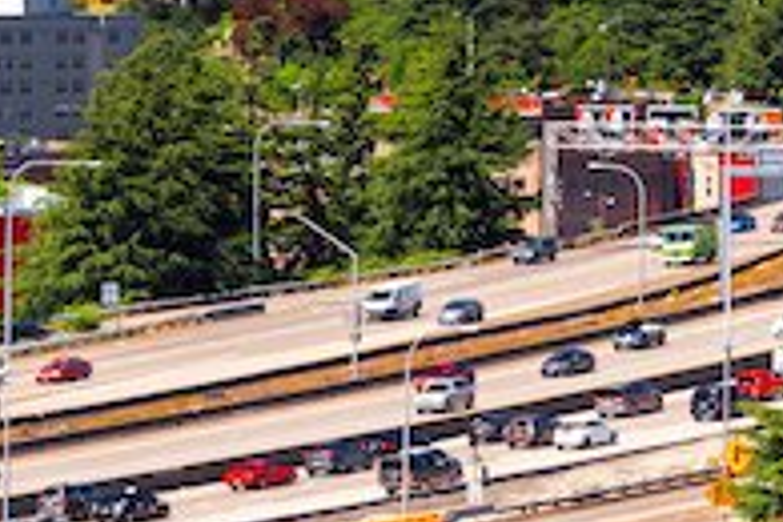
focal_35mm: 320
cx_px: 446
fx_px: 6959
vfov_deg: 4.3
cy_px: -8
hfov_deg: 6.4
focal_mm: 52
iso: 140
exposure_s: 1/100
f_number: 8
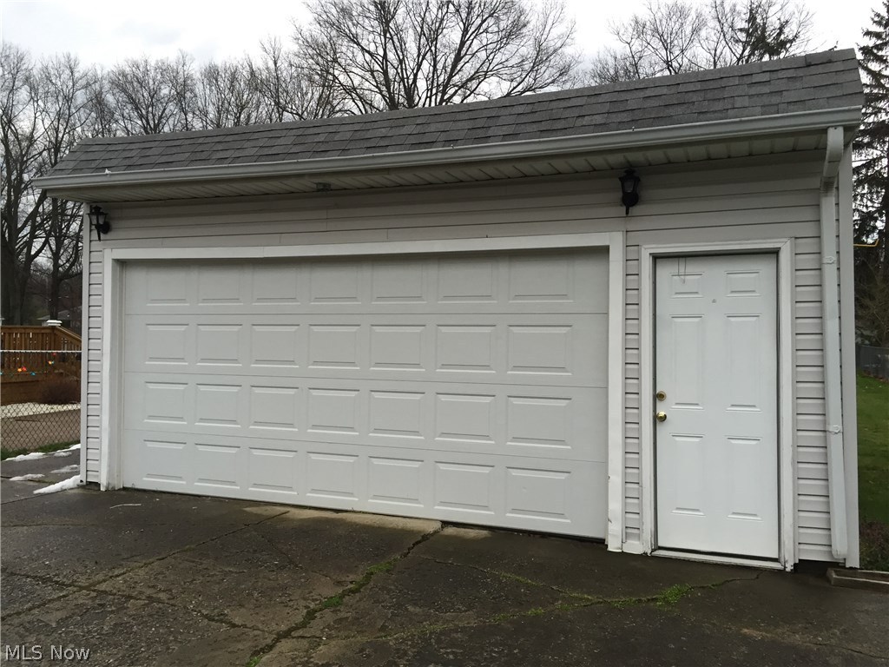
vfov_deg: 48.2
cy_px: 334
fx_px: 745
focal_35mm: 29
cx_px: 444
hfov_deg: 61.7
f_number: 2.2
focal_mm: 4.15
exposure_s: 1/40
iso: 32
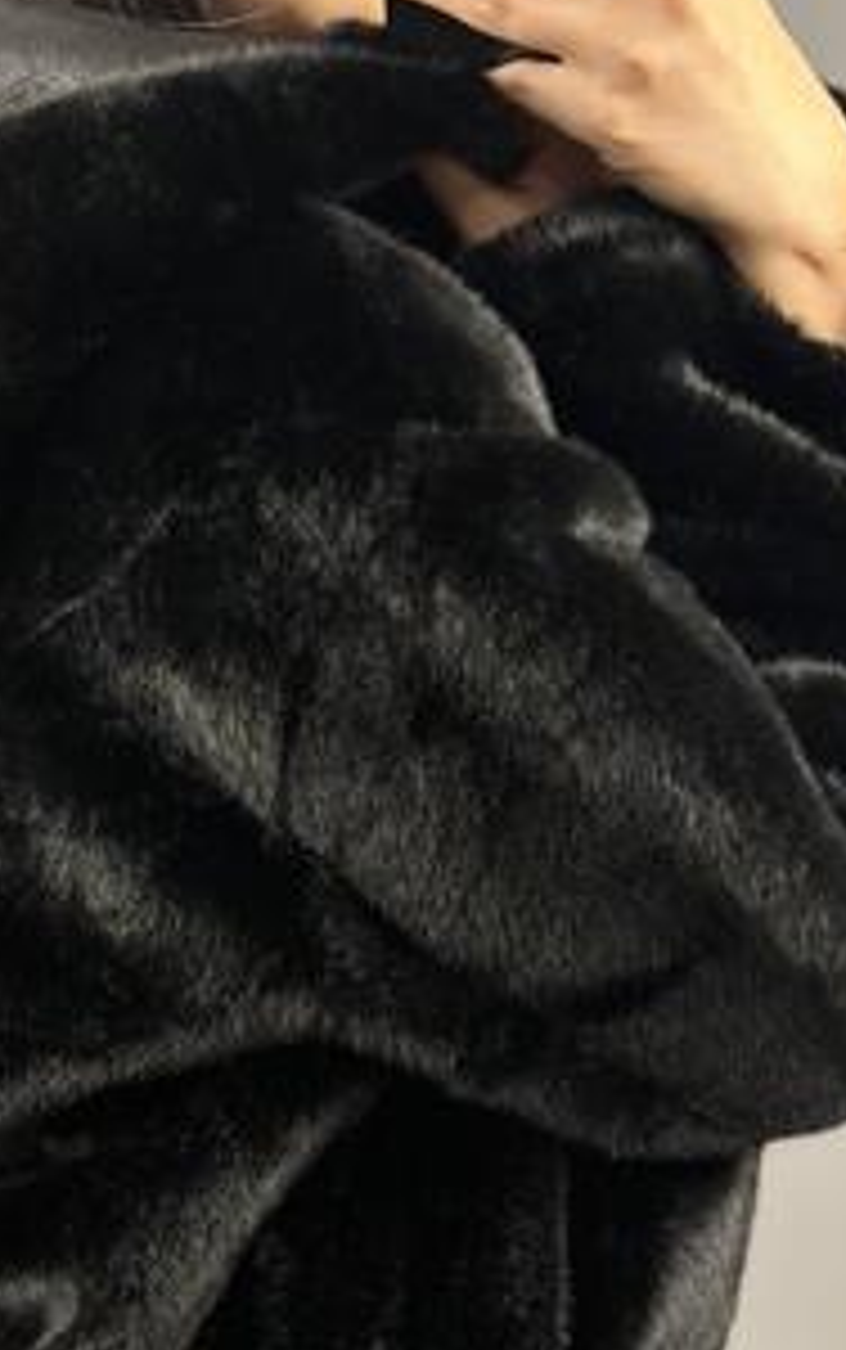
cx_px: 230
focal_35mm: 70
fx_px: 2577
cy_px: 785
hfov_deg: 18.5
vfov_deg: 29.3
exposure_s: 1/50
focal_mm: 6.86
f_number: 1.78
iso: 250
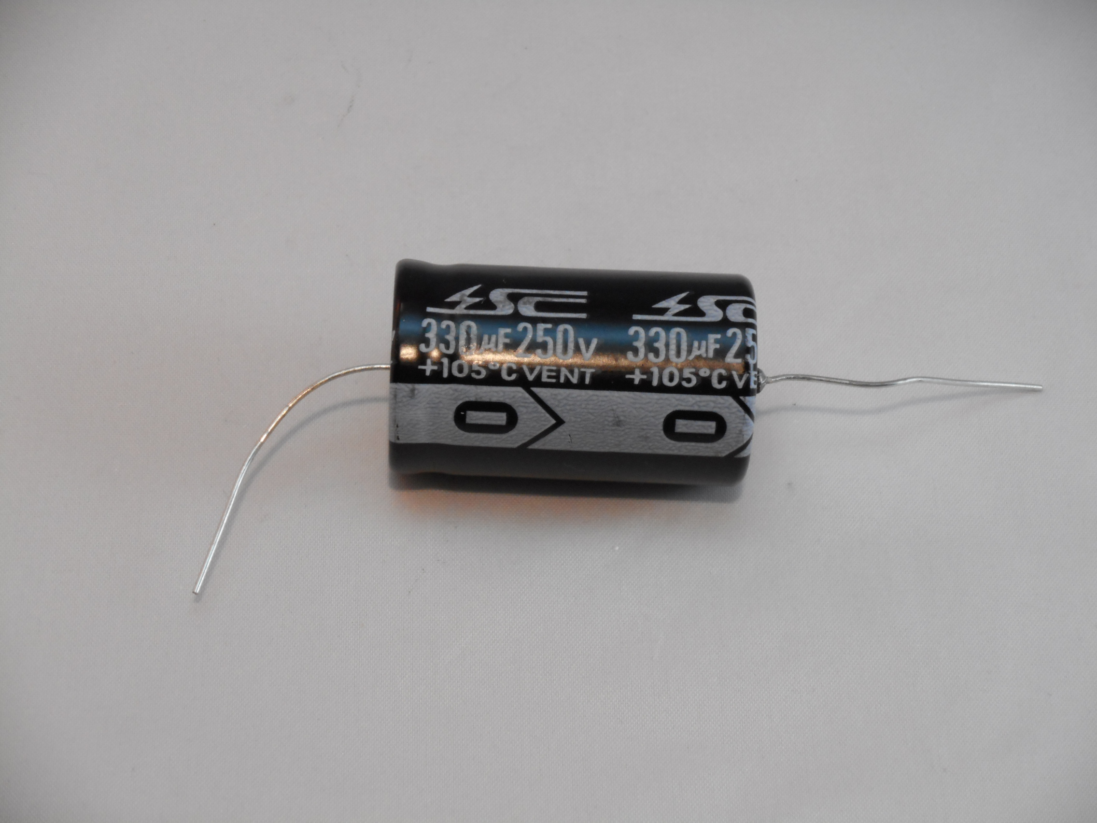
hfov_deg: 19.3
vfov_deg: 14.5
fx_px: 3232
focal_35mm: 102
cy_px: 412
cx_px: 548
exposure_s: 1/60
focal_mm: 18.2
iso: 320
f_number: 5.8
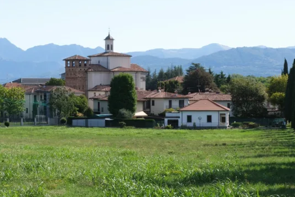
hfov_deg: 19.6
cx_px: 136
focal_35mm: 104
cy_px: 97
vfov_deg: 13.2
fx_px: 852
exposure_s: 1/60
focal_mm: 62.4
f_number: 18
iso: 250
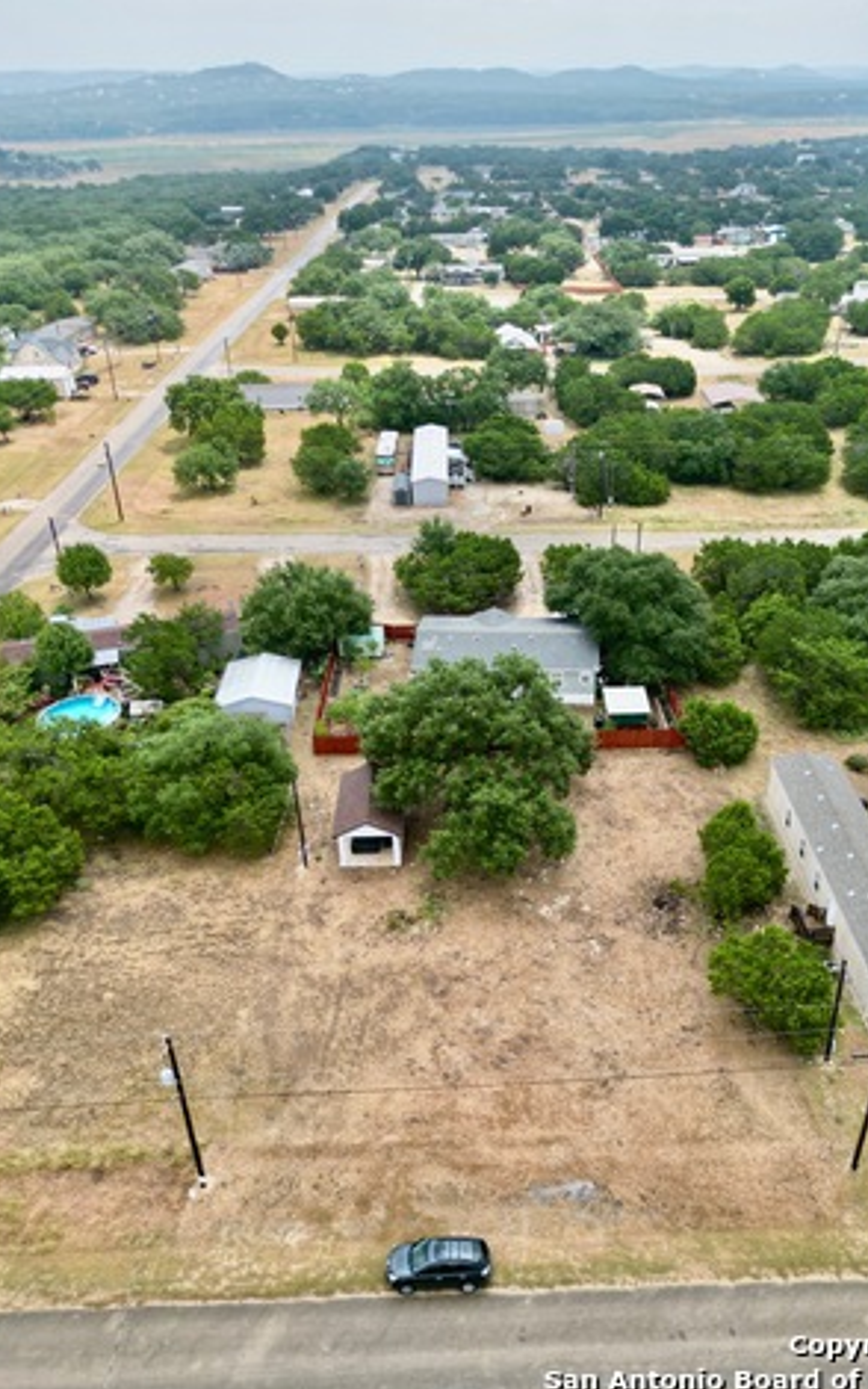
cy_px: 689
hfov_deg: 47.5
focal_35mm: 26
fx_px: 983
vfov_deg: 70.4
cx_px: 493
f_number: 1.7
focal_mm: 6.72
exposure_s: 1/2500
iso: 200
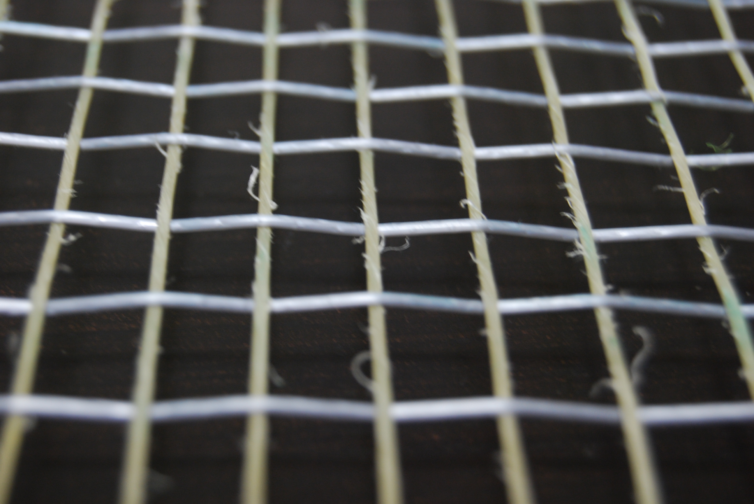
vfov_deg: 16.6
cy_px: 252
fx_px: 1730
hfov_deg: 24.6
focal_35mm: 82
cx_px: 377
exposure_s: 1/5
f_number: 5.6
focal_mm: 55
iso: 400
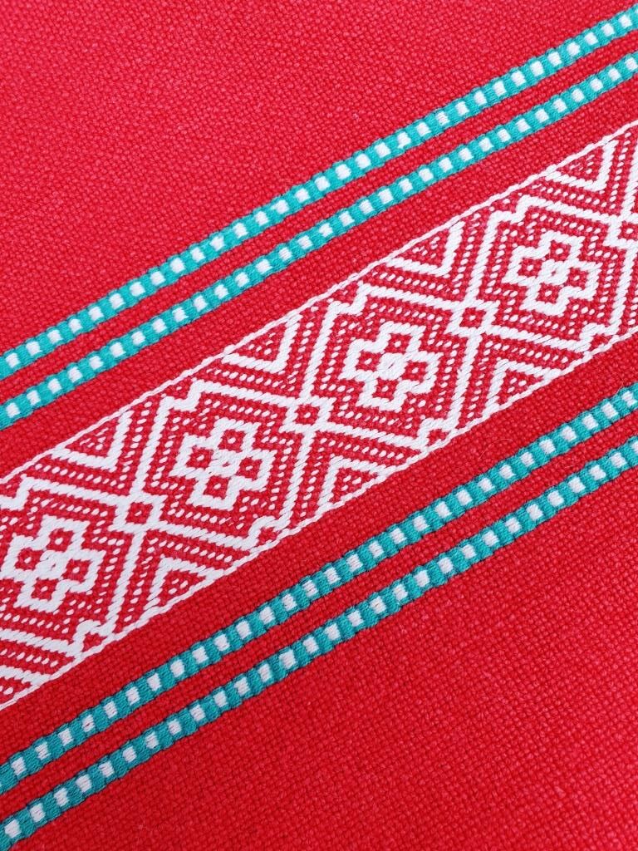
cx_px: 319
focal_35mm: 26
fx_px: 639
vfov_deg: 67.3
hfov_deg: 53.1
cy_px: 426
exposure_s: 1/104
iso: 50
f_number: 2.4
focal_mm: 4.3
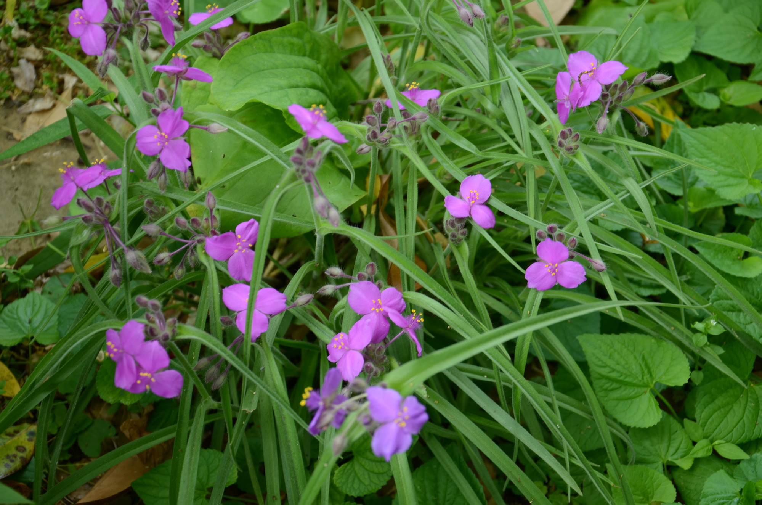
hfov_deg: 28.1
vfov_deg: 18.8
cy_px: 252
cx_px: 381
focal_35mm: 72
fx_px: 1521
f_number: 4.8
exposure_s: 1/40
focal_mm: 48
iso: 100
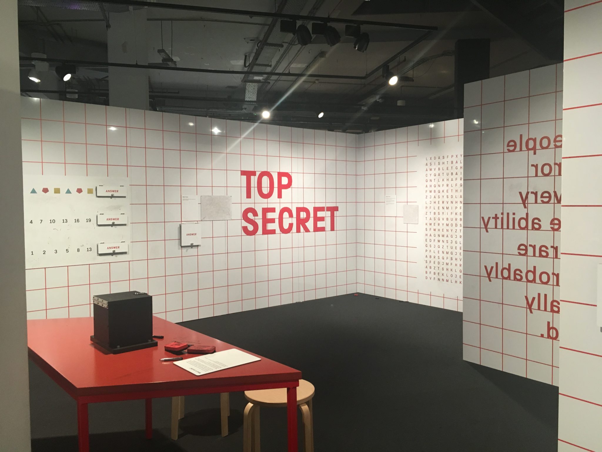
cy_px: 226
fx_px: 504
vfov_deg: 48.2
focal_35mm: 29
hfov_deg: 61.7
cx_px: 301
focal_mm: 4.15
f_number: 2.2
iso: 125
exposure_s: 1/33
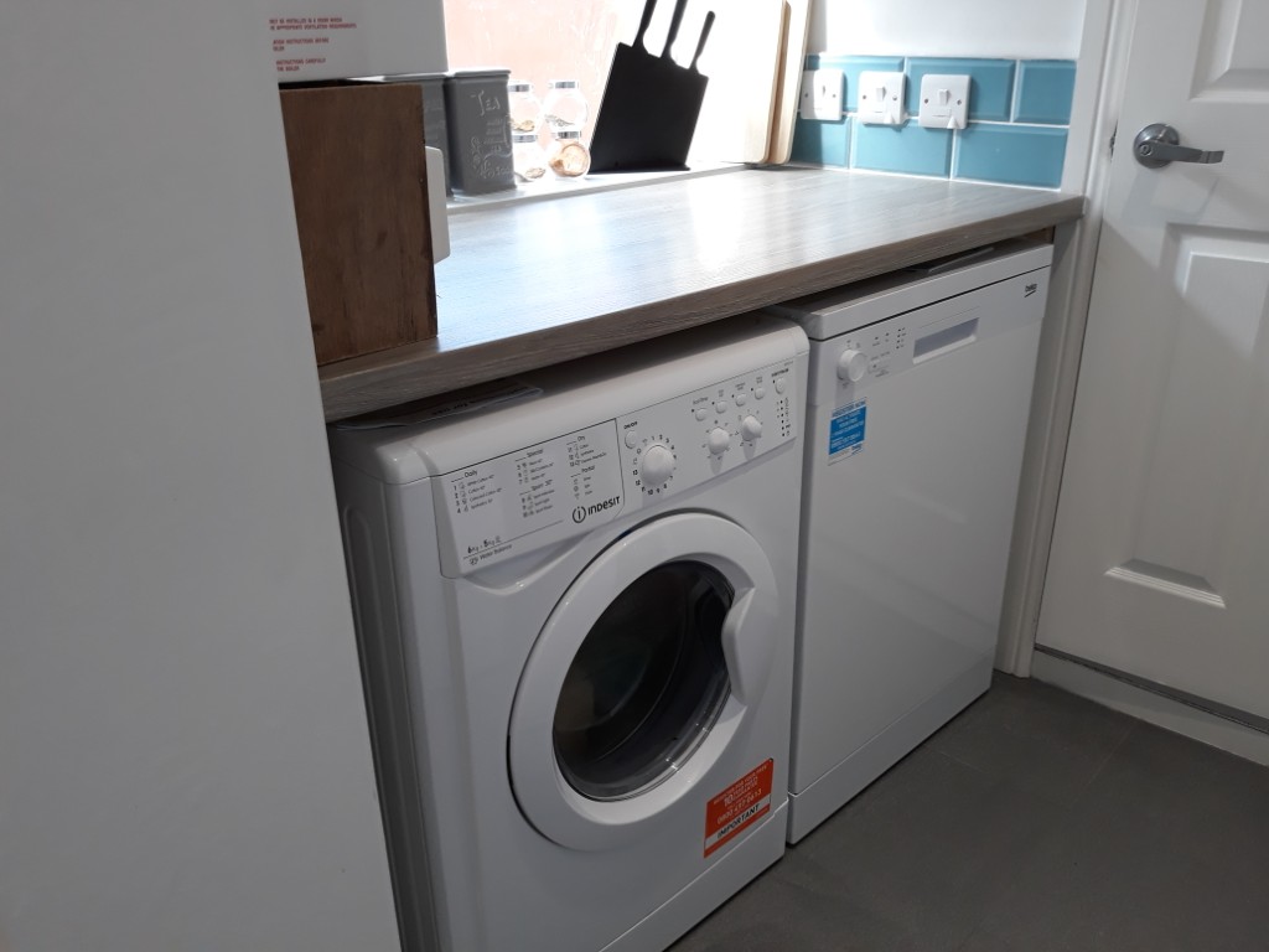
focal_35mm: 27
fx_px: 990
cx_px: 634
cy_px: 476
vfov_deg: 51.4
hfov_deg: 65.3
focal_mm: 3.71
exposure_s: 1/50
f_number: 1.7
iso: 50
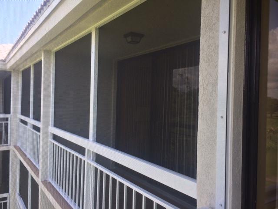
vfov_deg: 48.2
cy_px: 104
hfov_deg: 61.7
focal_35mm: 29
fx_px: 233
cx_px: 139
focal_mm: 4.15
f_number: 2.2
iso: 32
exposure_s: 1/236
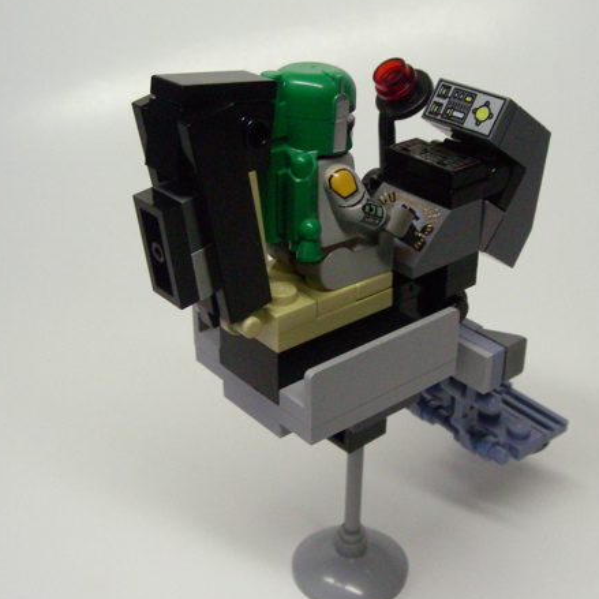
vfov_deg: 34.7
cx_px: 356
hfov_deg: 34.6
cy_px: 308
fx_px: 959
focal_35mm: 49
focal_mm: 6.3
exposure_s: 1/116
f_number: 4
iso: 400
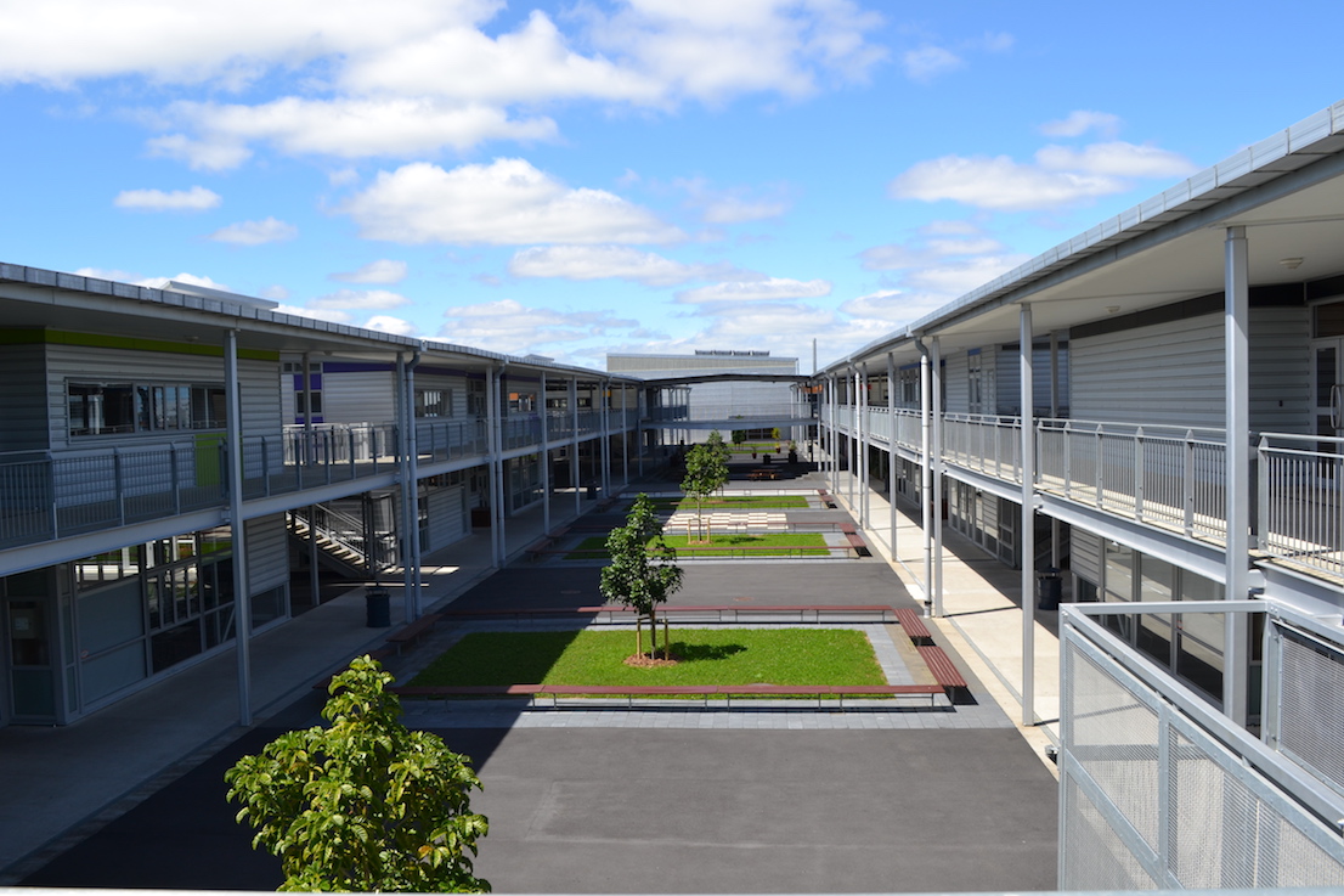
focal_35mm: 30
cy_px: 448
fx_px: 1120
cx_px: 672
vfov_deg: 43.6
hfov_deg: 61.9
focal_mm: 20
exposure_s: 1/200
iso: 100
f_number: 7.1
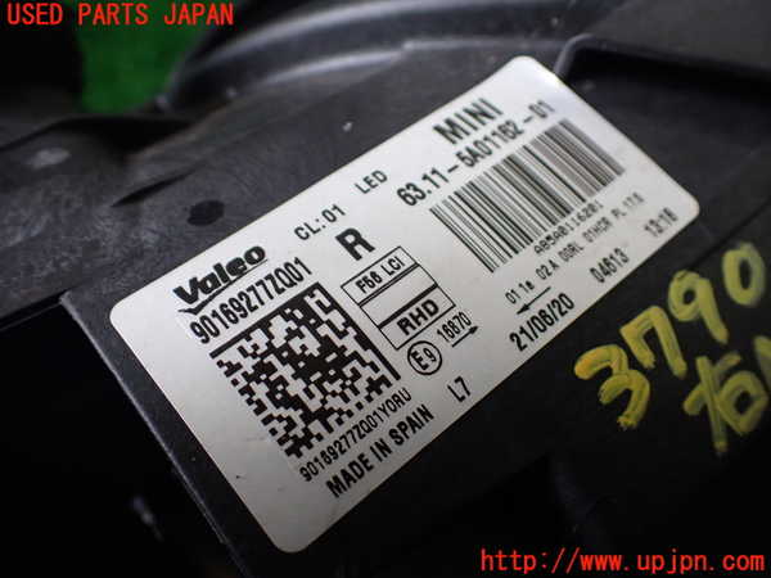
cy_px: 289
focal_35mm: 30
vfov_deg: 46.8
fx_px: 668
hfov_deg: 60.0
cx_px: 386
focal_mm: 5.4
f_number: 2.3
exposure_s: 1/125
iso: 250
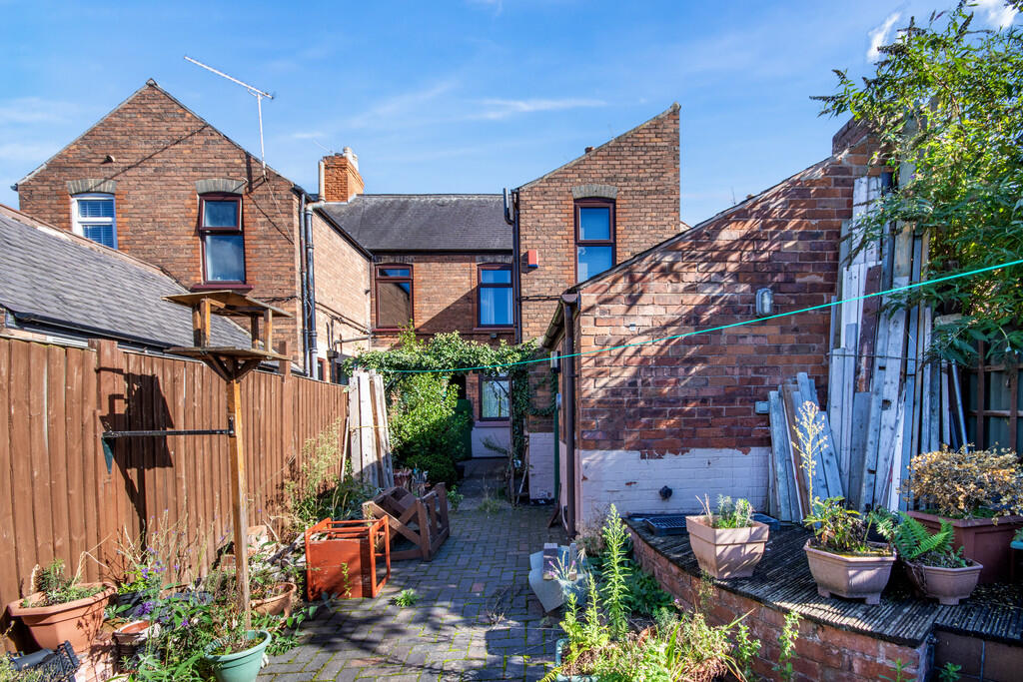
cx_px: 512
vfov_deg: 77.3
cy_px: 341
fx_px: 426
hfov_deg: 100.4
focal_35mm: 15
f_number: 8
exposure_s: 1/100
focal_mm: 10
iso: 100
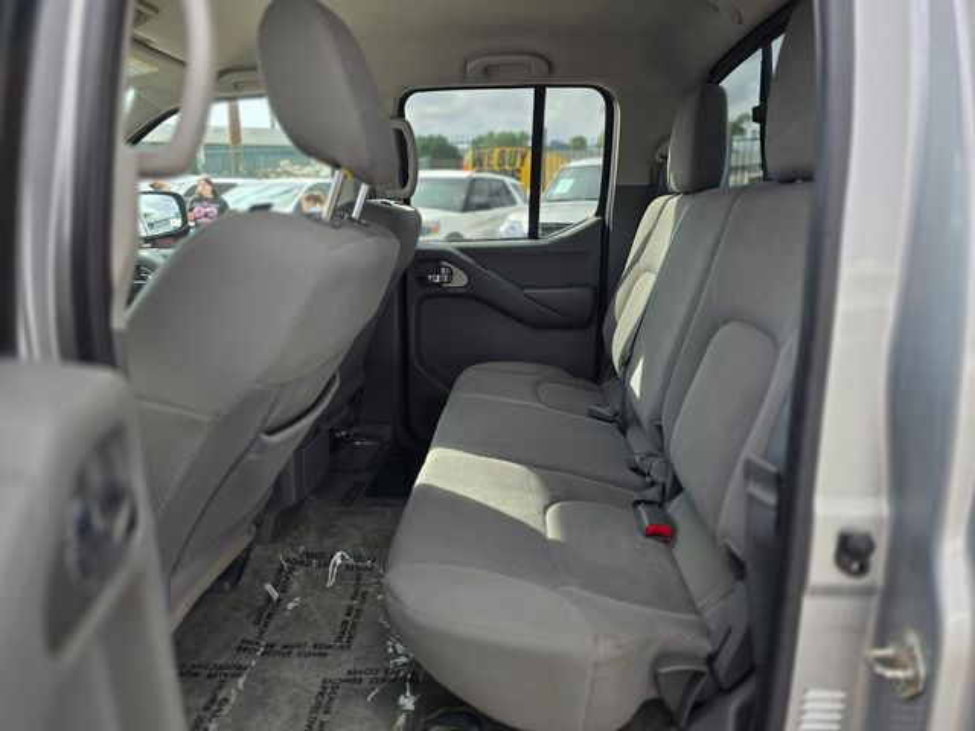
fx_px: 648
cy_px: 366
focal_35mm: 23
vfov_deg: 58.9
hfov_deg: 73.9
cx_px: 488
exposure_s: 1/359
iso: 32
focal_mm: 6.3
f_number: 1.7
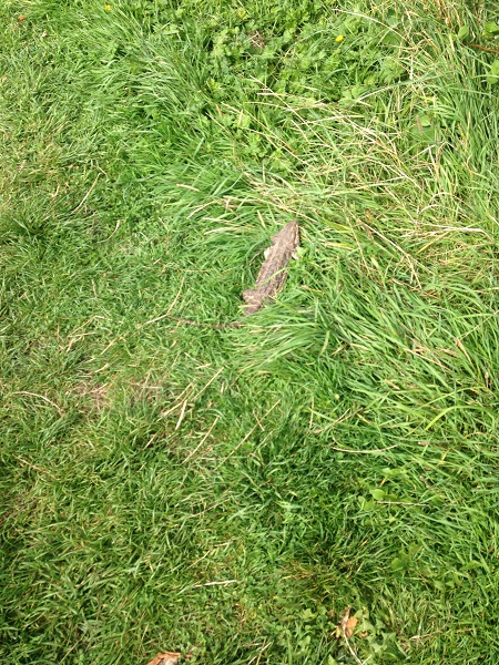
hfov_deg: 42.9
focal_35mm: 33
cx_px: 250
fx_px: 634
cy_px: 332
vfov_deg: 55.4
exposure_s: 1/467
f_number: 2.4
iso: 50
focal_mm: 4.12
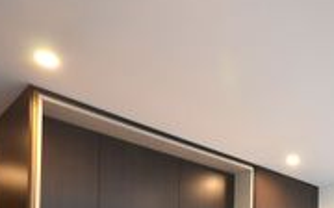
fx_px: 364
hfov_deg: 47.0
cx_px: 262
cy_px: 278
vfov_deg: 26.5
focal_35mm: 40
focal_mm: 10
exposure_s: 1/80
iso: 400
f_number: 4.5
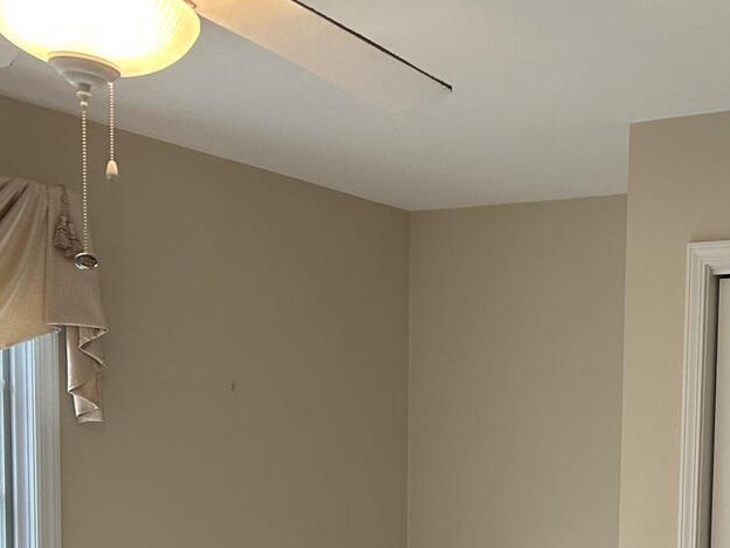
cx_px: 738
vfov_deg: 22.8
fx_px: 1265
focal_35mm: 60
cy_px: 618
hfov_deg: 29.9
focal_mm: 5.7
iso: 125
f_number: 1.5
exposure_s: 1/120
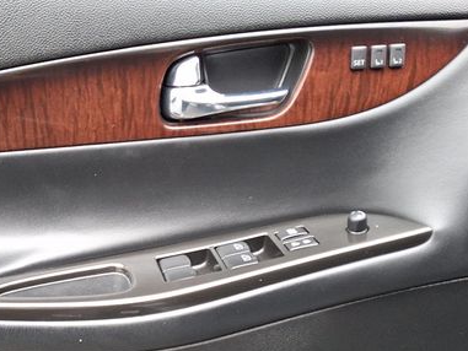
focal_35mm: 42
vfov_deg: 33.3
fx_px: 568
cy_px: 285
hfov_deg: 43.9
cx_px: 142
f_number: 1.8
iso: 138
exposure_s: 1/50
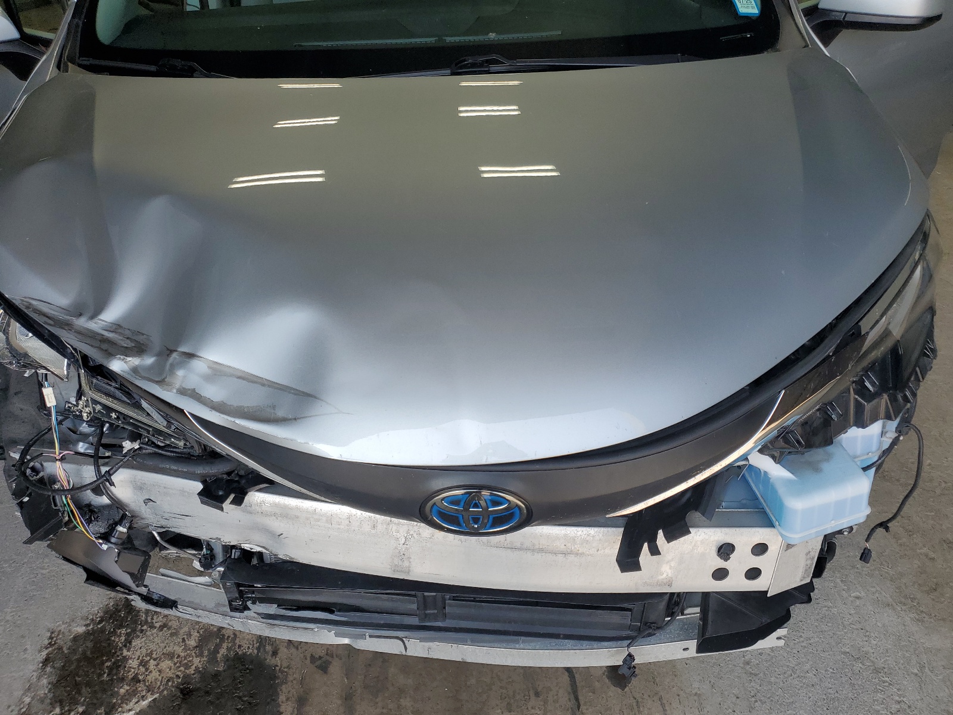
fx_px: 716
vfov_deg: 53.1
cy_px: 358
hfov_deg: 67.3
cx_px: 476
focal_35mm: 26
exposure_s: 1/714
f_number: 1.5
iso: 50
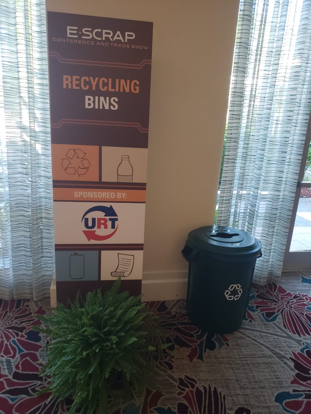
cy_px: 207
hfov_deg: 53.1
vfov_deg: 67.3
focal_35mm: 26
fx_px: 311
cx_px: 156
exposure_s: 1/60
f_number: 2.4
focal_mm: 4.3
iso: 200
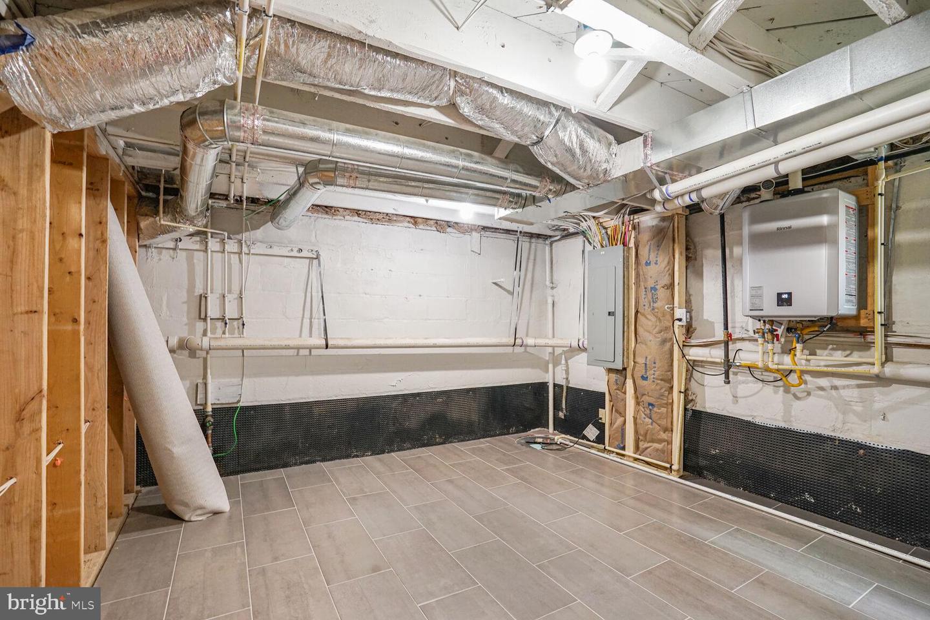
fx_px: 413
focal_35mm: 16
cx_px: 465
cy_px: 310
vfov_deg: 73.7
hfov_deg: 96.7
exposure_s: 1/5
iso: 640
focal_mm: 16
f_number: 8
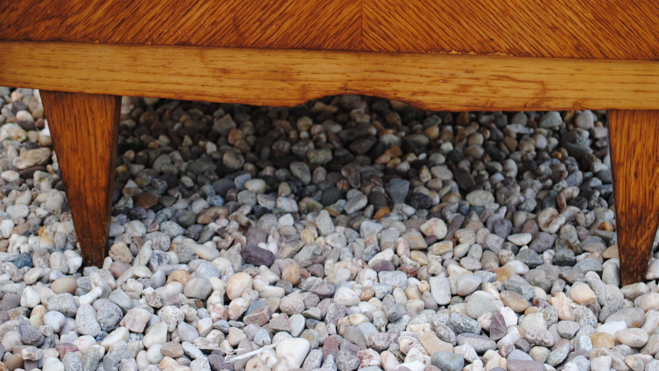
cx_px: 358
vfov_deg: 13.2
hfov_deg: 23.4
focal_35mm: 91
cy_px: 70
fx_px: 1590
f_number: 5.6
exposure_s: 1/125
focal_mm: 40
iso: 180
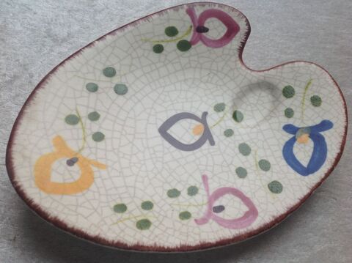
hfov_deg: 52.7
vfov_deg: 40.6
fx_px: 356
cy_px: 132
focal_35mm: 35
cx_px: 176
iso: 50
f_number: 2.4
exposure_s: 1/148
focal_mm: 4.28
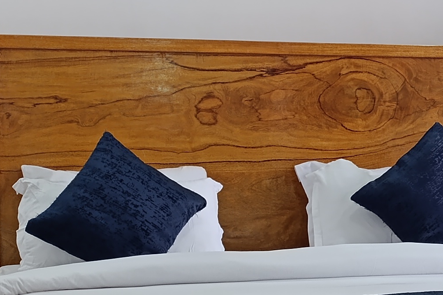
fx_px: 1194
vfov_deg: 14.1
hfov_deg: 20.7
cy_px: 204
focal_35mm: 97
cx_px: 364
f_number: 1.6
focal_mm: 6.14
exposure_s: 1/50
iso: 640
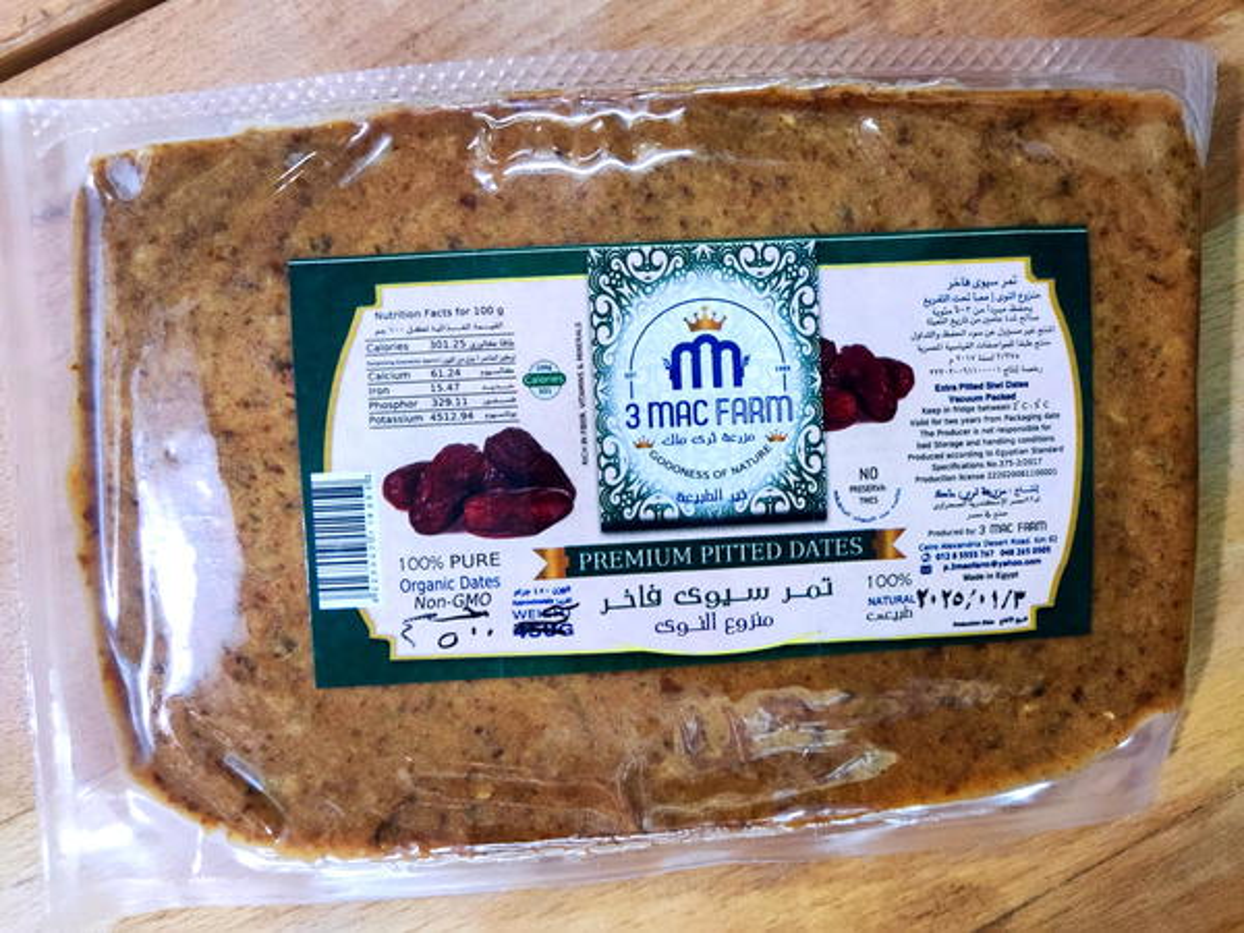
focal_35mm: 25
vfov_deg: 54.9
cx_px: 622
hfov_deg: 69.4
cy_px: 466
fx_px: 898
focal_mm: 4.71
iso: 856
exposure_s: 1/50
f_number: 1.79
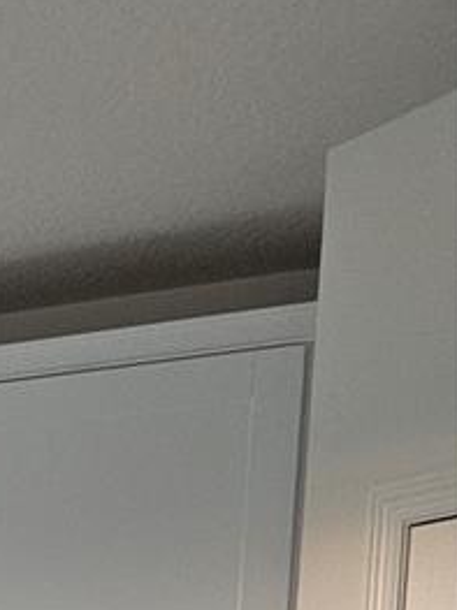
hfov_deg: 11.9
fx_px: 1850
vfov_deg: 16.0
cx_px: -582
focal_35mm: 105
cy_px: 1083
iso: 800
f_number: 1.7
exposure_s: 1/60
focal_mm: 6.3
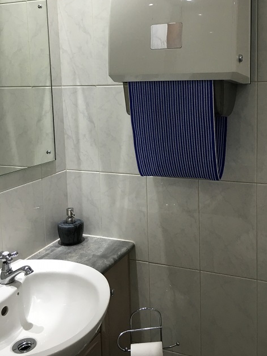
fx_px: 381
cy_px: 132
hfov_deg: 38.4
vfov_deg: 49.6
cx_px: 170
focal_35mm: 37
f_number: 2.2
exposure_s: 1/33
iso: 100
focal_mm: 4.15
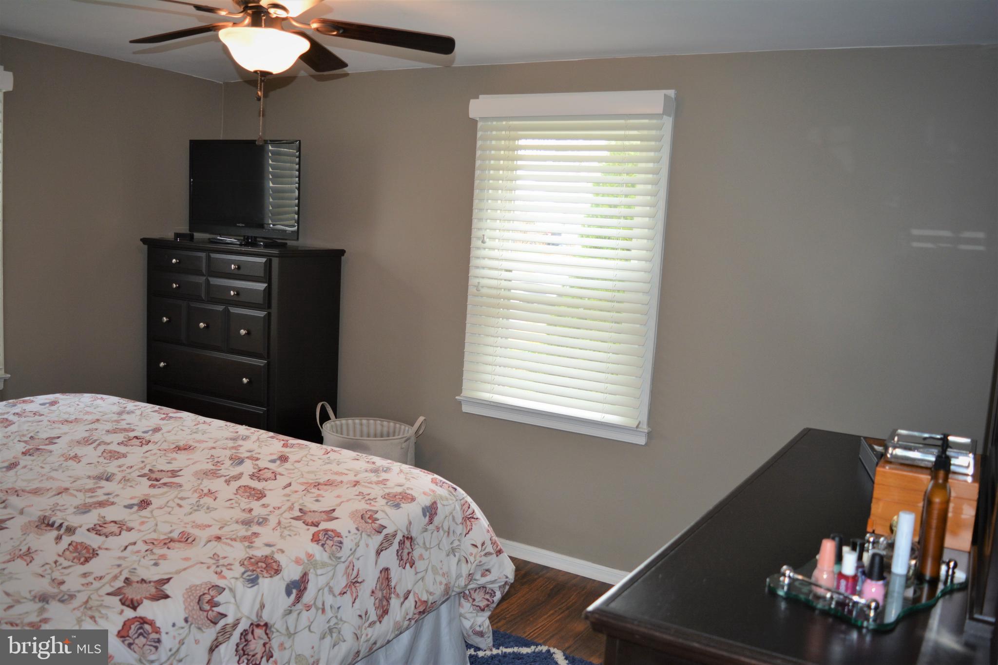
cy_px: 332
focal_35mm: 30
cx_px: 499
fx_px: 832
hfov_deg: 61.9
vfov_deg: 43.6
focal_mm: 20
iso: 400
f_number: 3.8
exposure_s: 1/100
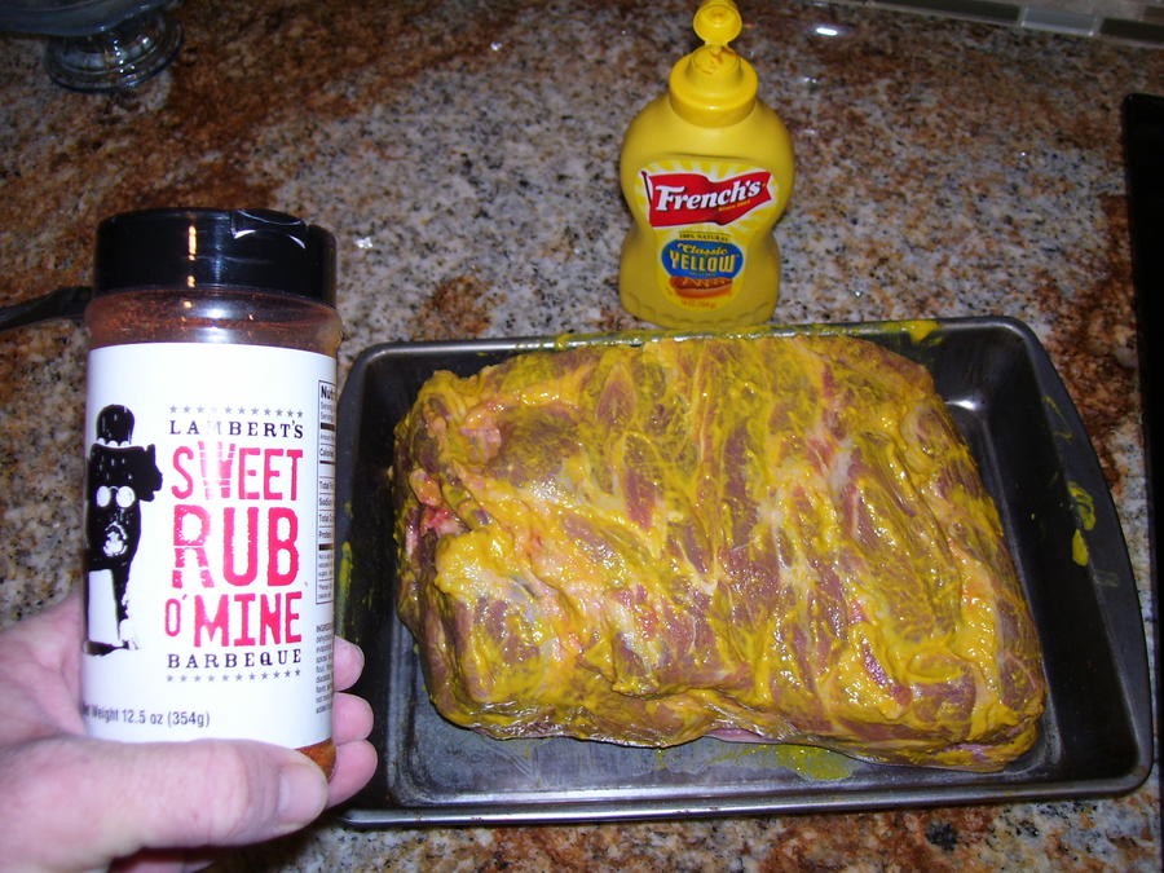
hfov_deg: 50.1
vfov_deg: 38.7
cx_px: 582
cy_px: 436
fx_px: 1244
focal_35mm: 37
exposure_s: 1/60
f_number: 2.7
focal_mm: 6
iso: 80
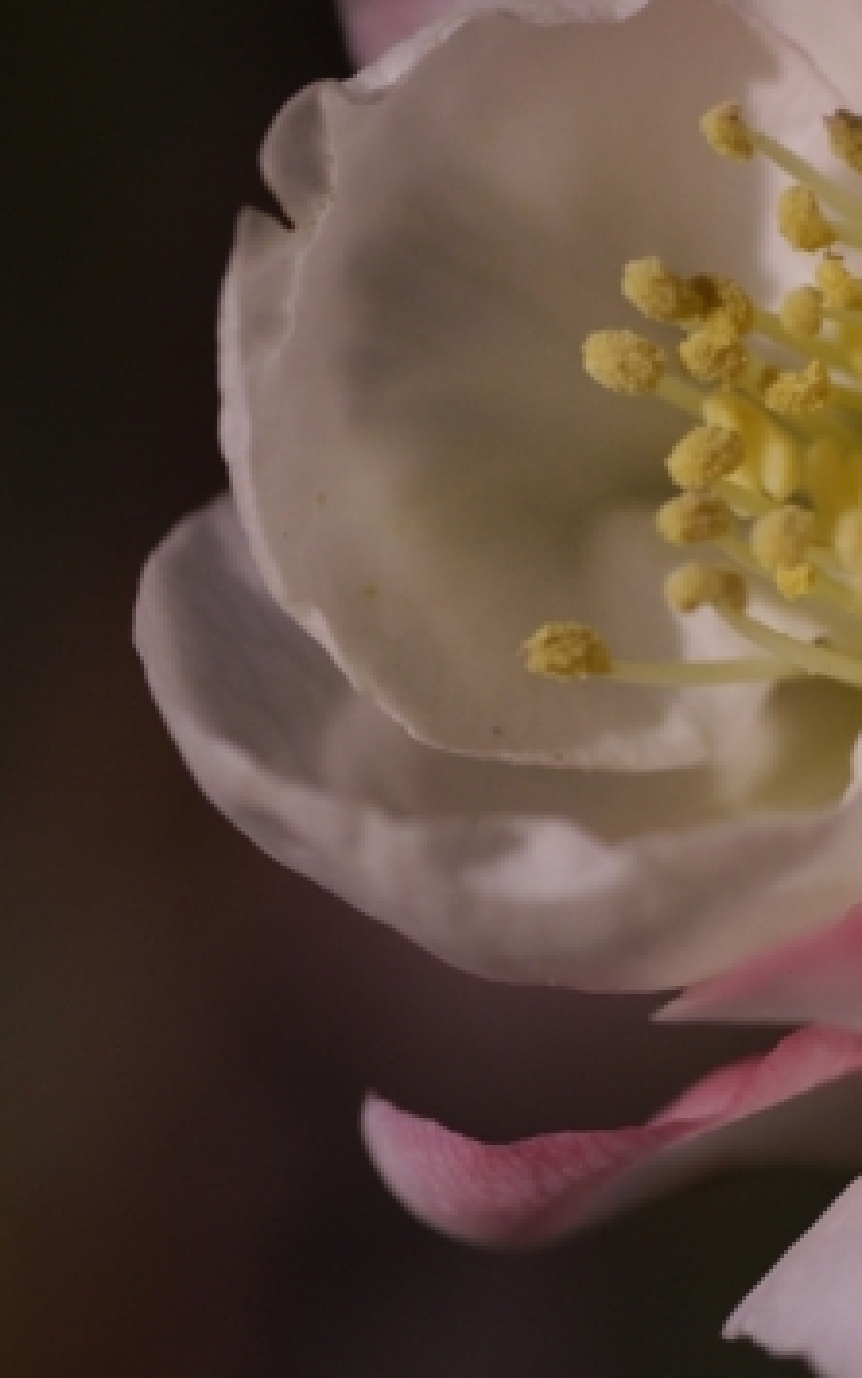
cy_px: 932
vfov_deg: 9.7
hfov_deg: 6.1
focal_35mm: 215
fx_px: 8078
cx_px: 920
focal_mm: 45
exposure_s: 1/4000
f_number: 3.5
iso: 100
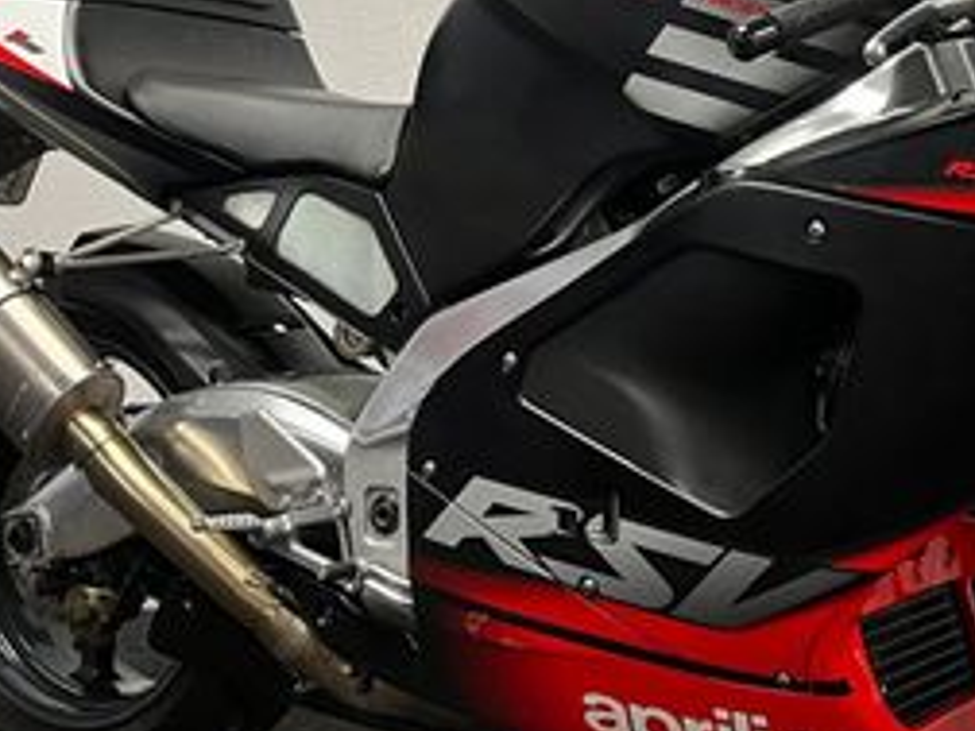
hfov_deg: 28.8
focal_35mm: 66
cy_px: 294
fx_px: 1859
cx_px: 770
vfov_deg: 22.2
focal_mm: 5.1
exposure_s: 1/50
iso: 80
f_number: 1.6
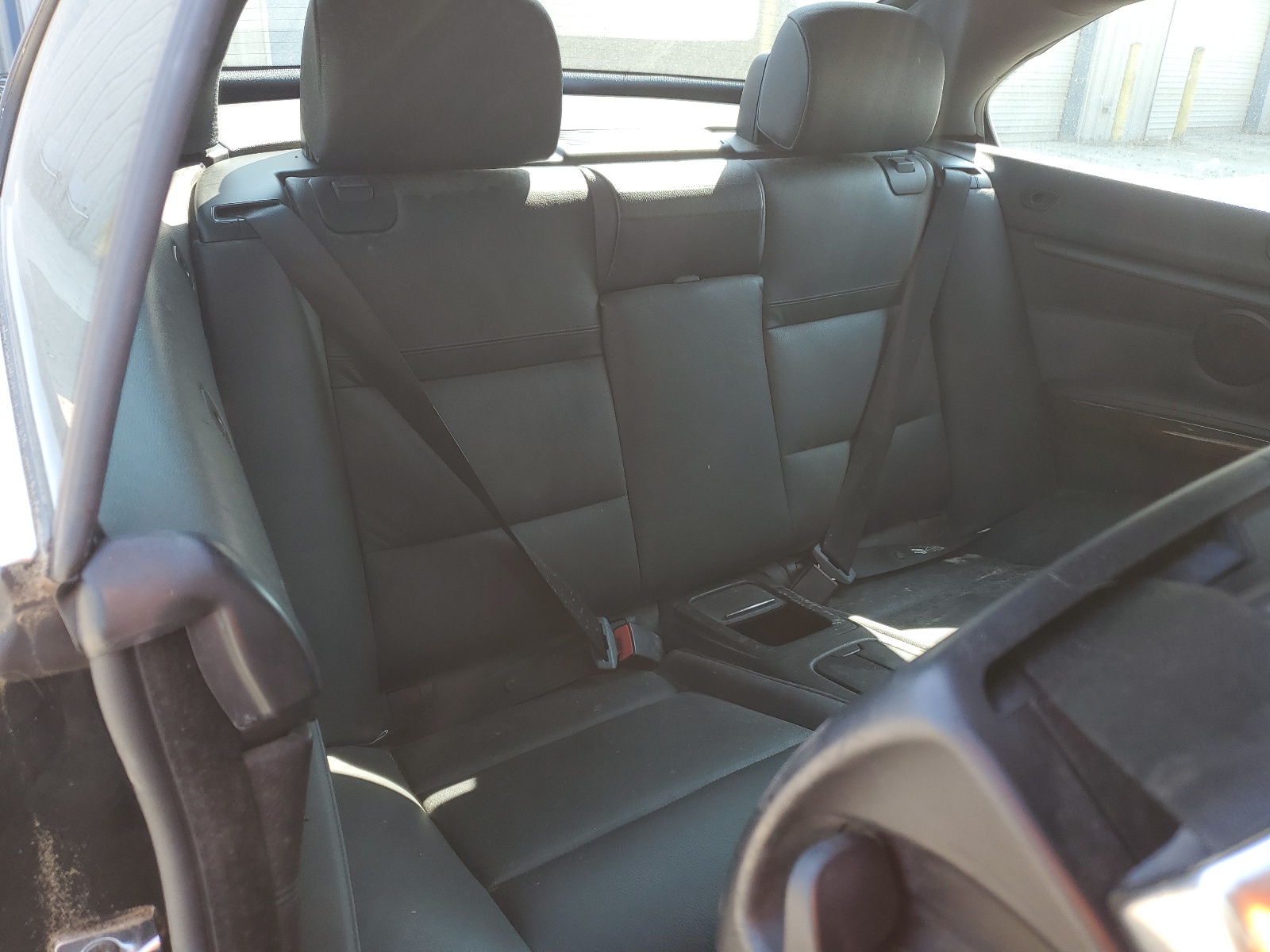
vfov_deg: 53.1
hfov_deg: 67.3
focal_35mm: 26
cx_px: 635
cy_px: 476
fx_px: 954
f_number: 1.5
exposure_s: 1/189
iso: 50
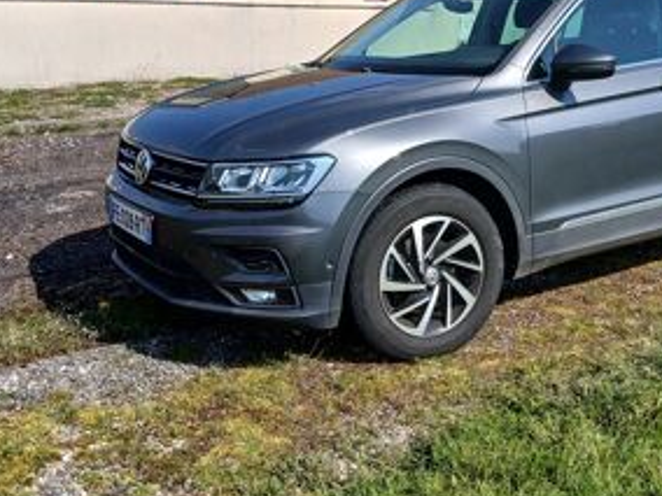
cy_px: 128
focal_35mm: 44
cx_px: 396
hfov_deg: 42.7
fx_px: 841
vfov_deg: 32.3
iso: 20
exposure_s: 1/597
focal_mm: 3.98
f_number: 1.8
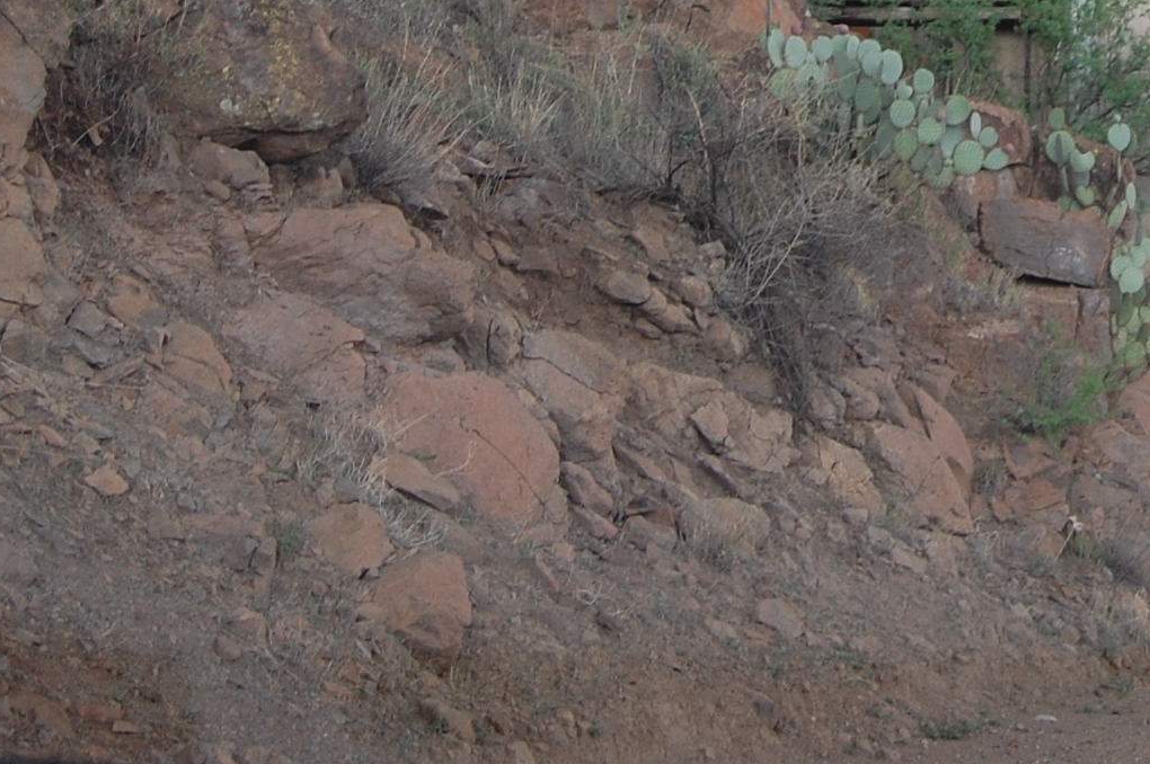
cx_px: 1144
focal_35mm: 115
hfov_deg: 17.4
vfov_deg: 11.5
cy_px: -264
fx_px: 3670
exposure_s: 1/125
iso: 360
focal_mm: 26
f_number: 5.6
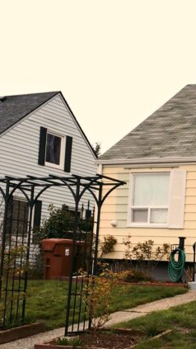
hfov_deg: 16.8
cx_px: 248
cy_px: 261
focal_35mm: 68
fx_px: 628
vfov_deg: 30.5
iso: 32
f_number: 2.2
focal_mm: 4.15
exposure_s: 1/706
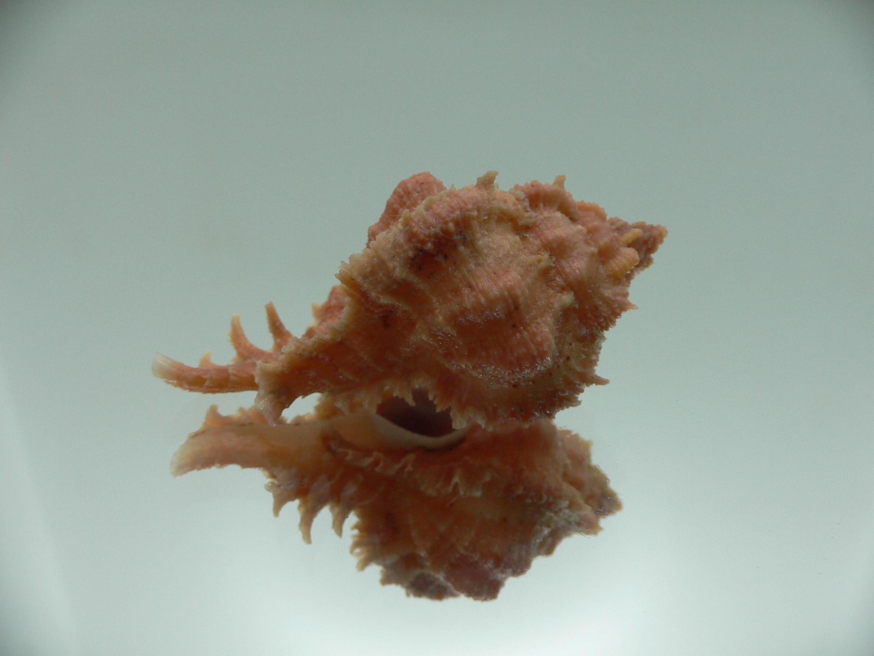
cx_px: 437
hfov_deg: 52.6
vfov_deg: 40.7
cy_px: 328
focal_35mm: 35
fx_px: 884
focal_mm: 4.6
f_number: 2.8
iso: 80
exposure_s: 1/80
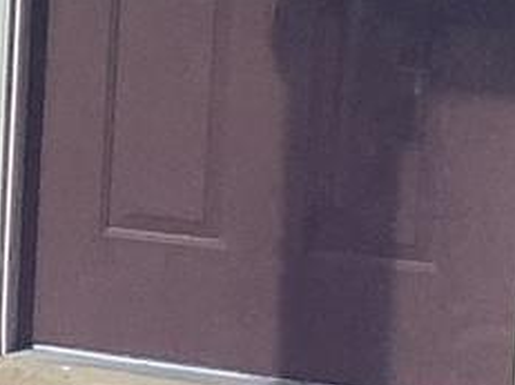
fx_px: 3197
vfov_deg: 6.9
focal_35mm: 215
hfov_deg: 7.9
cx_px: -1048
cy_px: 29
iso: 32
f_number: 2.4
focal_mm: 3.3
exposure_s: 1/120
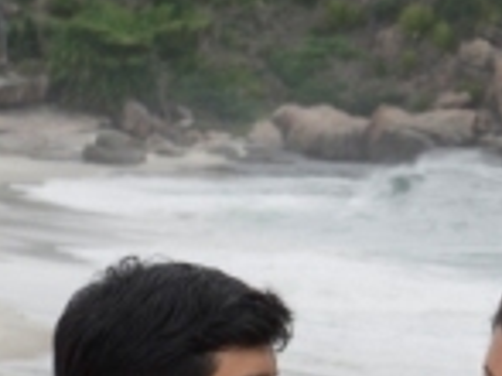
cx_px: 803
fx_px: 6028
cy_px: 841
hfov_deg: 4.7
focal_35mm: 416
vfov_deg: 3.5
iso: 250
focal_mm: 62
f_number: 8
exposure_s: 1/200
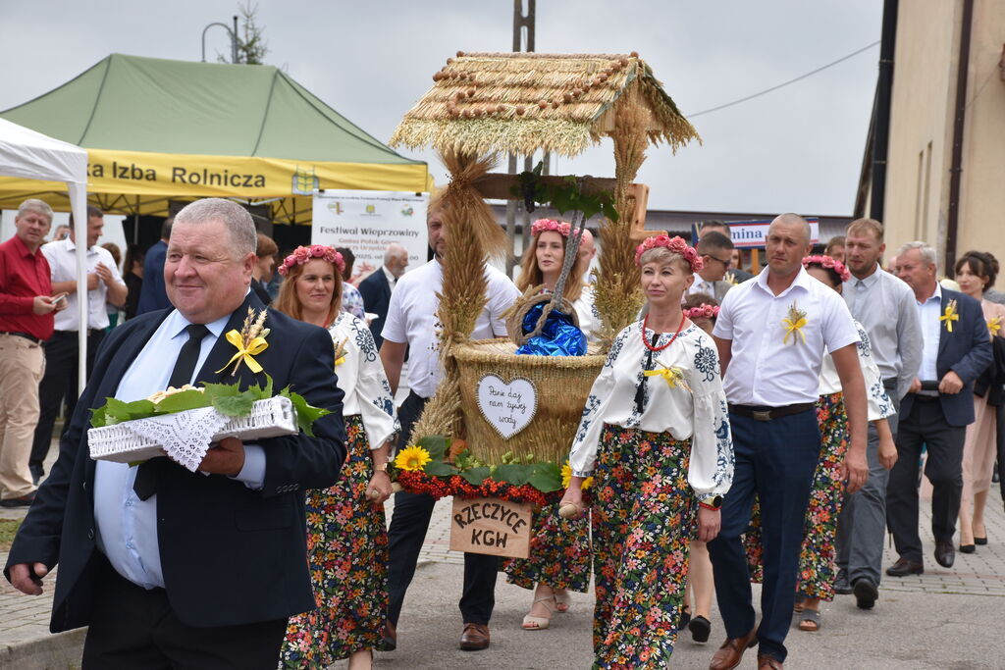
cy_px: 335
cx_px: 502
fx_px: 2764
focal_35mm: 99
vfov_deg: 13.8
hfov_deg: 20.6
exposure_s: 1/250
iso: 200
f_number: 8
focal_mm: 66
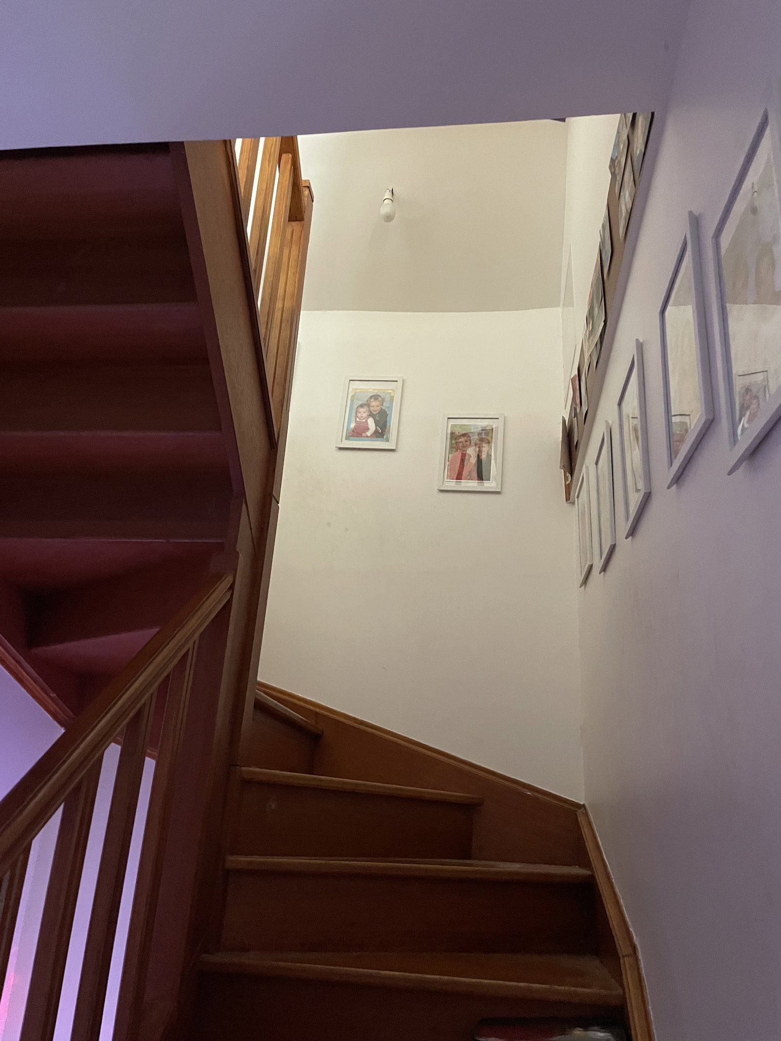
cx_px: 390
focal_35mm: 26
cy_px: 520
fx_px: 782
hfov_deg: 53.1
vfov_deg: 67.3
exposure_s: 1/30
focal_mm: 4.2
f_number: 1.6
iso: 800
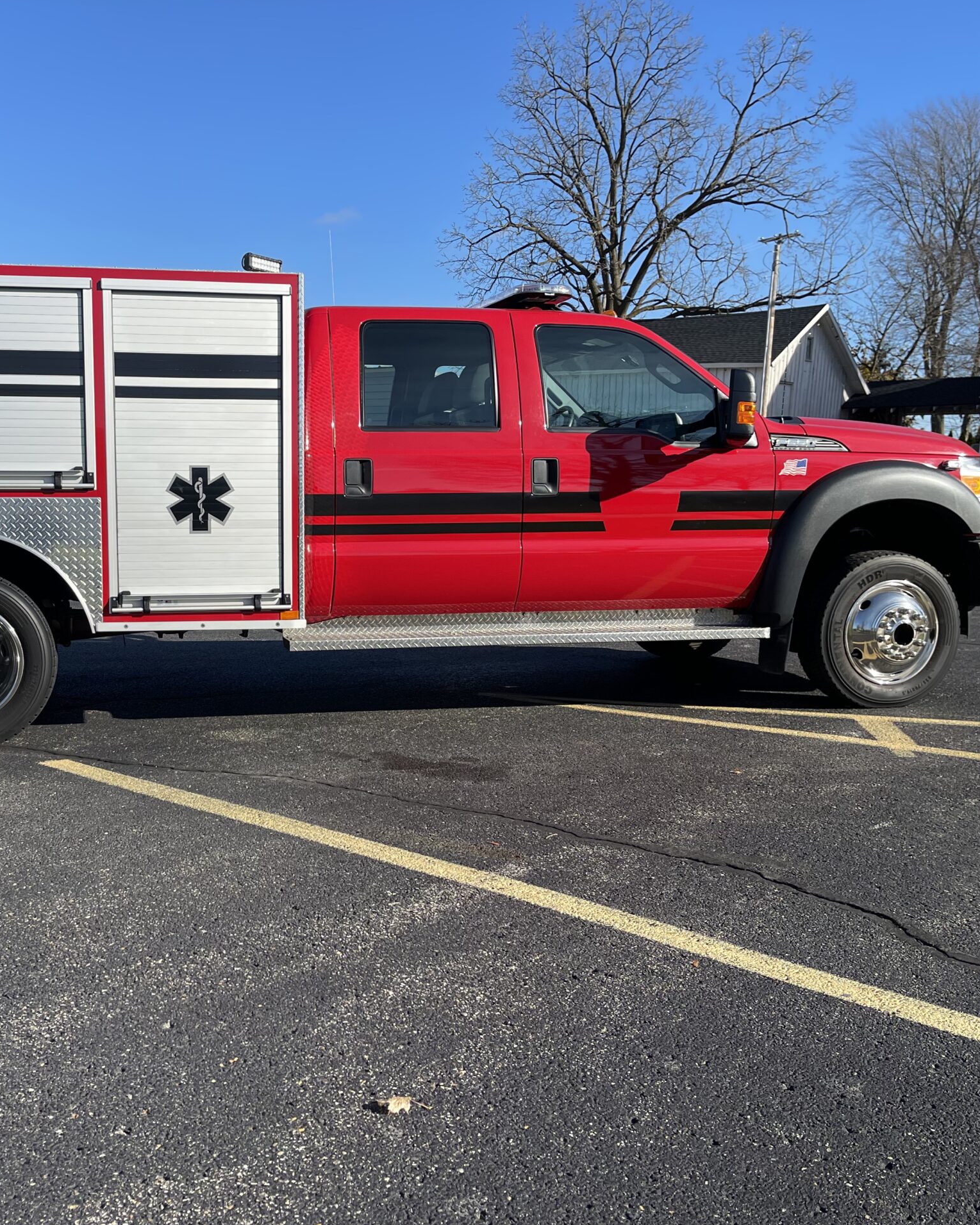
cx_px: 245
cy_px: 611
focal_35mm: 34
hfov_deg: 42.0
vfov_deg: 52.8
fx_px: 1233
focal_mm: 5.1
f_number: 1.6
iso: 32
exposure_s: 1/2924
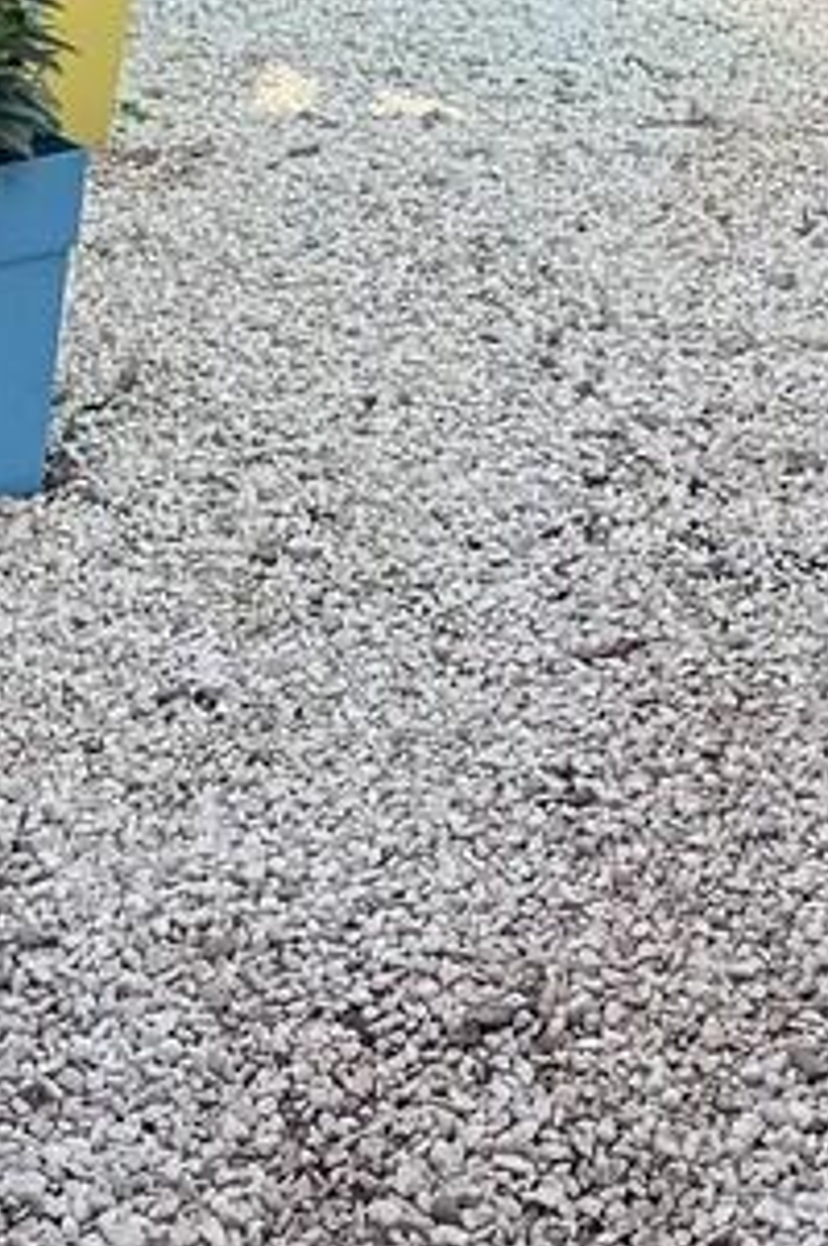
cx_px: 505
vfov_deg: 22.5
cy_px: -137
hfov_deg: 16.0
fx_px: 2939
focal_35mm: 85
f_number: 1.78
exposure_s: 1/745
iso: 80
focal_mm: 6.86
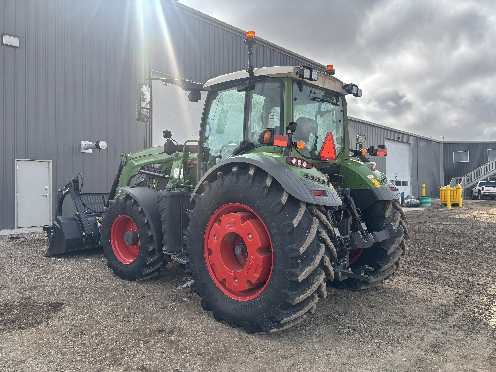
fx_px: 373
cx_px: 248
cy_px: 186
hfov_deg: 67.3
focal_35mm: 26
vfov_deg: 53.1
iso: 50
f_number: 1.6
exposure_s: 1/1590
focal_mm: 5.96
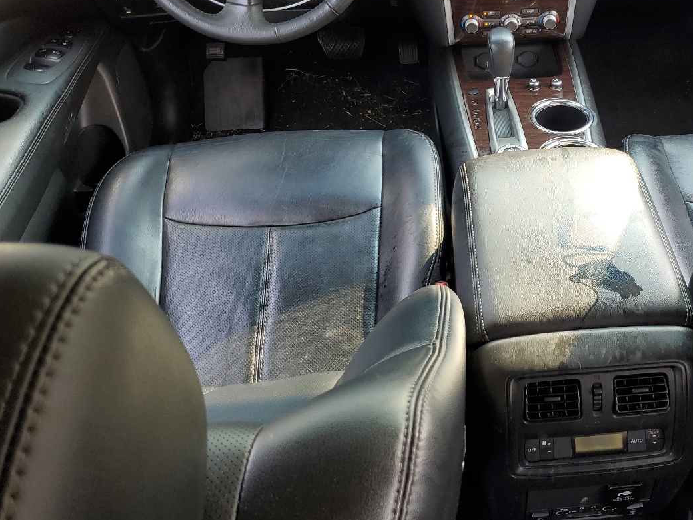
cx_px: 499
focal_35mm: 40
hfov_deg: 45.5
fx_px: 801
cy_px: 167
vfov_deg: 35.6
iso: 50
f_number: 1.5
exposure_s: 1/182
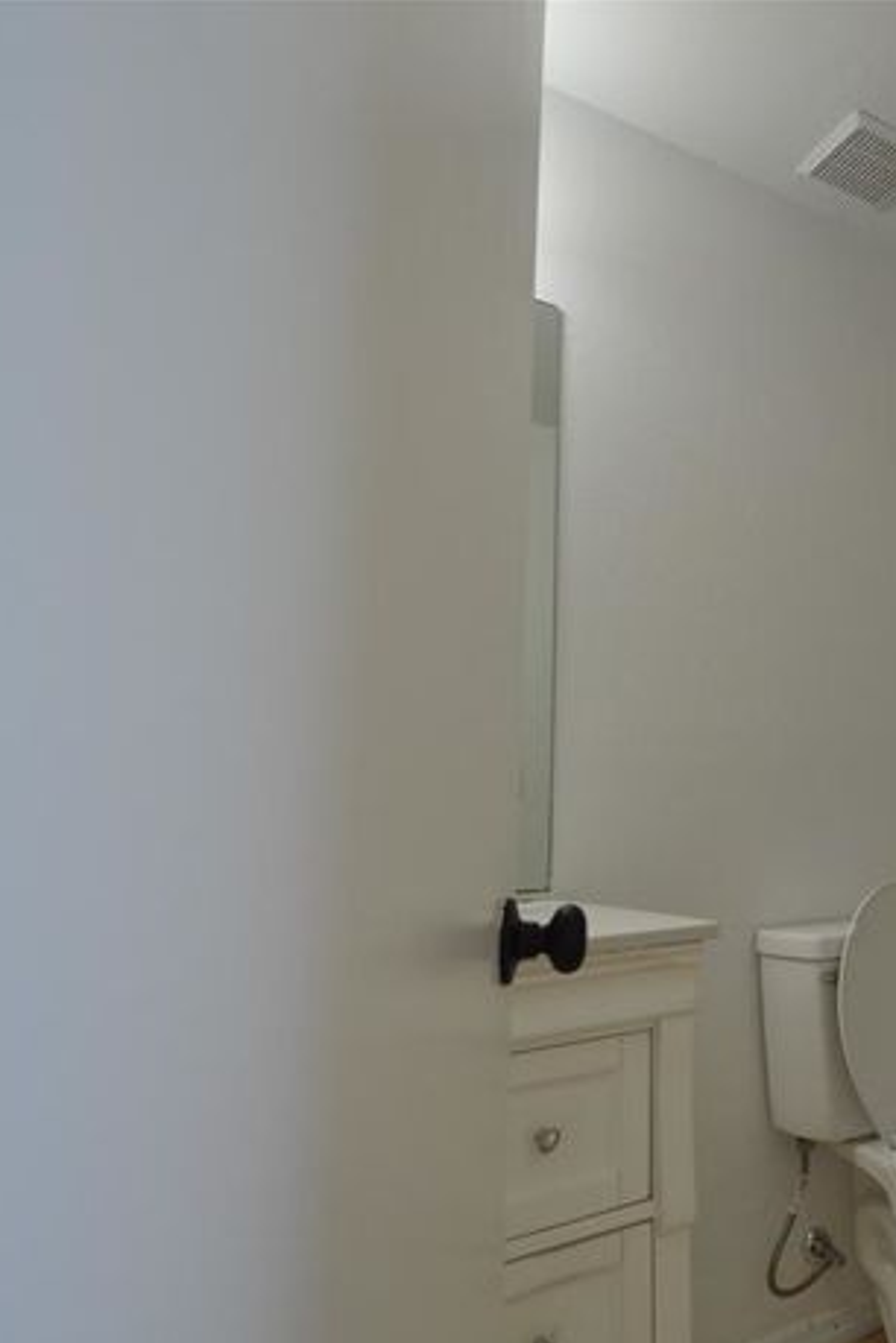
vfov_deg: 76.1
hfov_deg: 49.0
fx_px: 859
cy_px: 682
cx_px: 813
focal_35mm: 23
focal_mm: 10
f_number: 5
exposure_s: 1/100
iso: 400
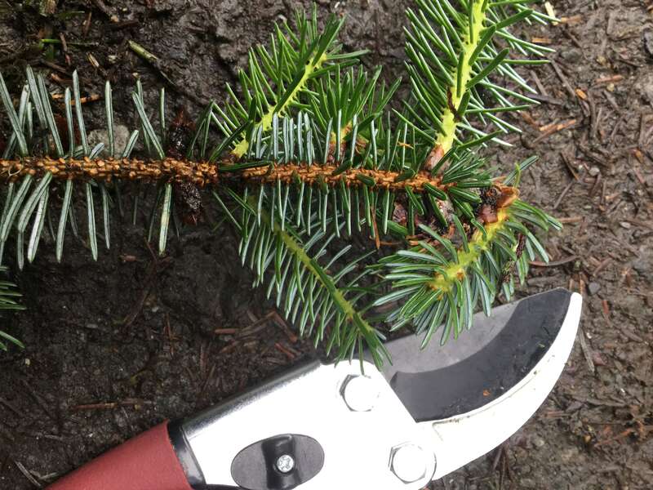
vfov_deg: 45.4
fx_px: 585
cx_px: 326
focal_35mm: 31
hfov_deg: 58.4
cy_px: 245
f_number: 2.4
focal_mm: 3.3
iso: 25
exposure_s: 1/30
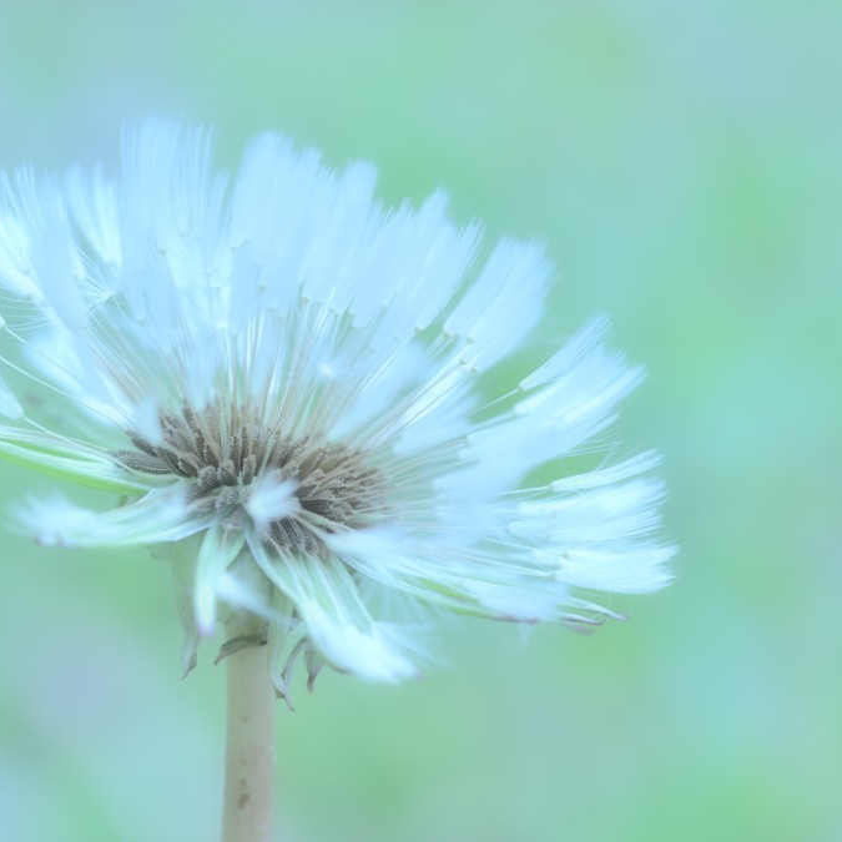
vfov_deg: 8.6
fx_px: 5577
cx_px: 257
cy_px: 420
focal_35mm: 203
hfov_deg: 8.6
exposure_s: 1/60
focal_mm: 105
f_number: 8
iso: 200
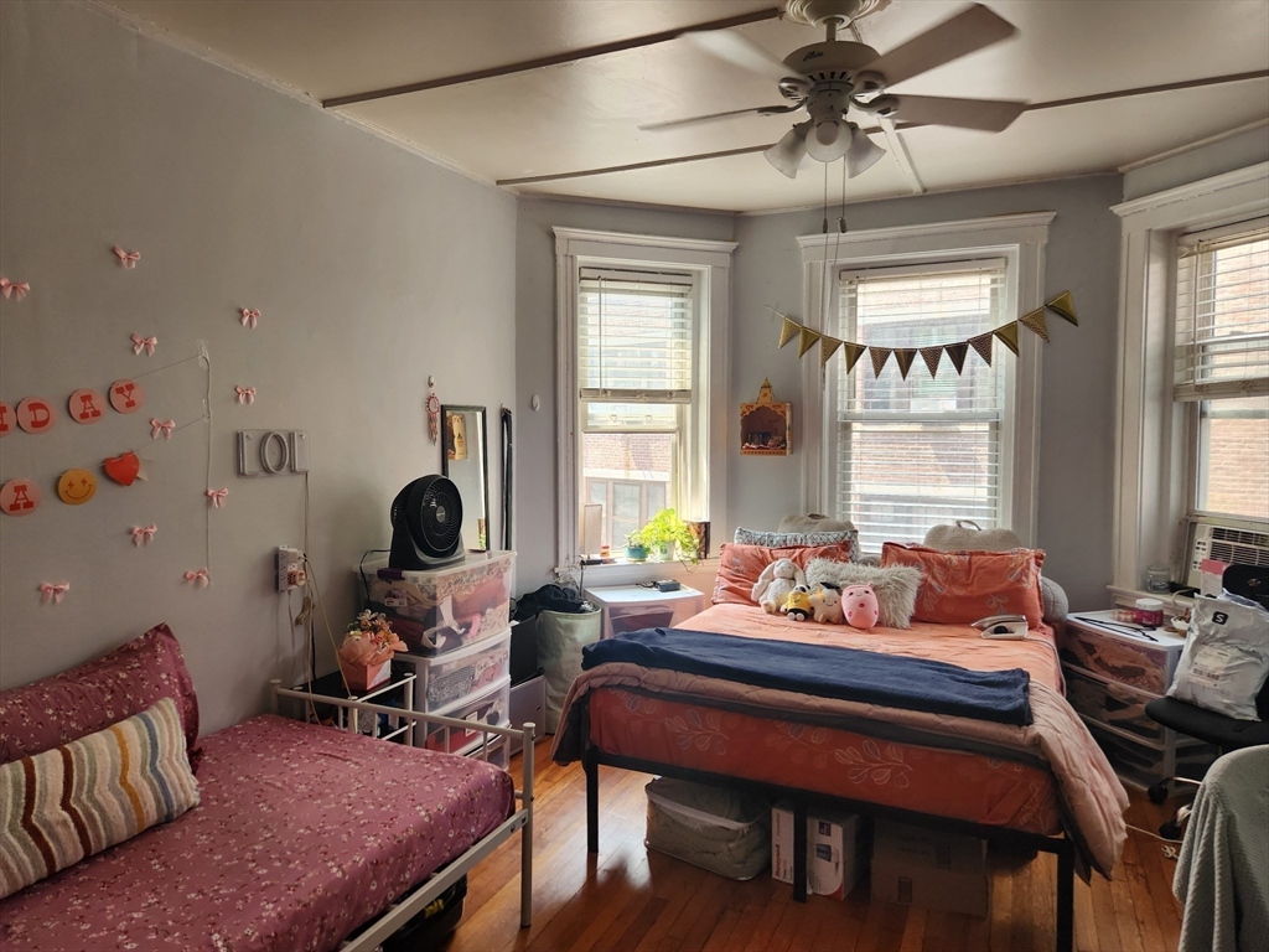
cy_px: 476
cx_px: 634
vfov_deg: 58.9
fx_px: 843
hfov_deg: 73.9
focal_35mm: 23
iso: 100
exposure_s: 1/180
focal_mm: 5.4
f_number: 1.8
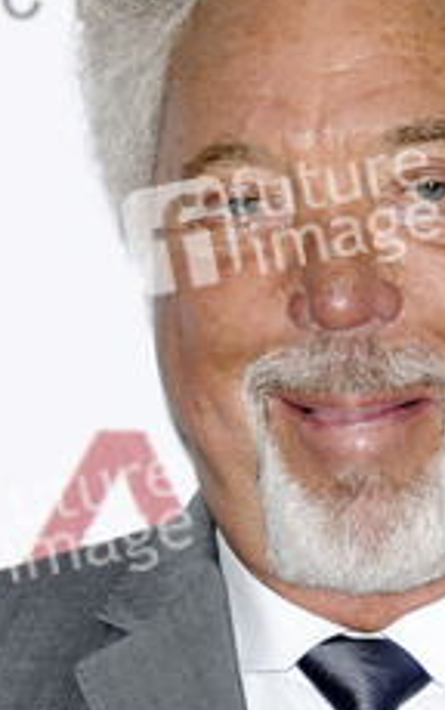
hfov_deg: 2.5
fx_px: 10310
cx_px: 372
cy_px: 377
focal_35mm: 532
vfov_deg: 3.9
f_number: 4.5
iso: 320
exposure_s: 1/250
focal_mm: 200
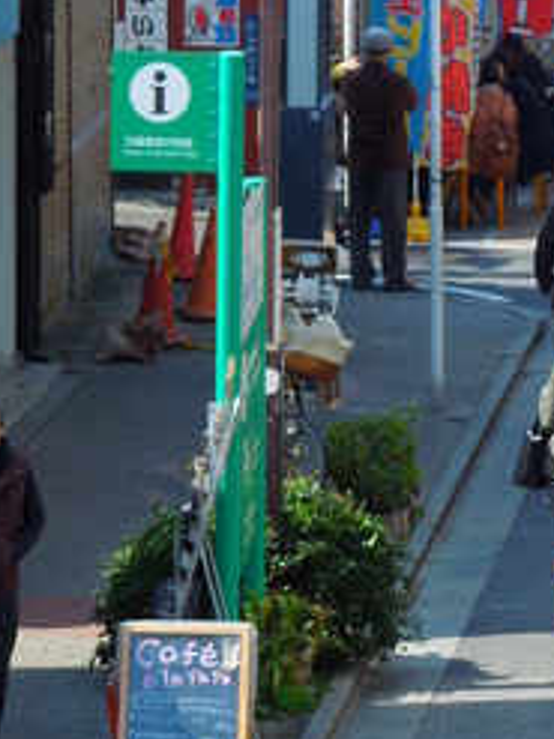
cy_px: -114
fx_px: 6856
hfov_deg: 4.6
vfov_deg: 6.1
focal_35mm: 321
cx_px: 651
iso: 100
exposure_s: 1/250
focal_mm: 21.5
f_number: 4.8
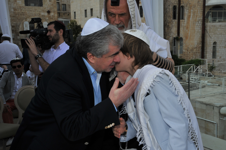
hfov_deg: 39.6
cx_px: 113
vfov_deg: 27.0
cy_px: 75
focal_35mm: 50
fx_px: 314
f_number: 22
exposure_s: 1/320
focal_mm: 50
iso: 500
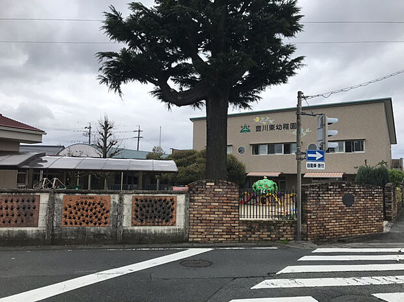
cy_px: 151
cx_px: 202
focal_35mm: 28
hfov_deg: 63.5
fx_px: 327
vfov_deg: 49.7
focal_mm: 3.99
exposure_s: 1/958
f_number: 1.8
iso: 20
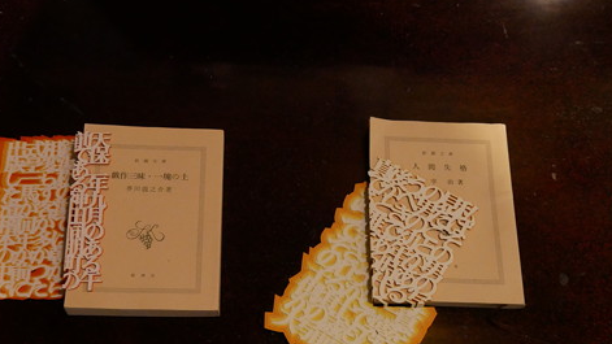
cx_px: 261
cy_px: 265
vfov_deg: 22.8
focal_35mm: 52
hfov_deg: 39.8
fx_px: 844
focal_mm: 18
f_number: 4.3
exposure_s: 1/30
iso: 3200
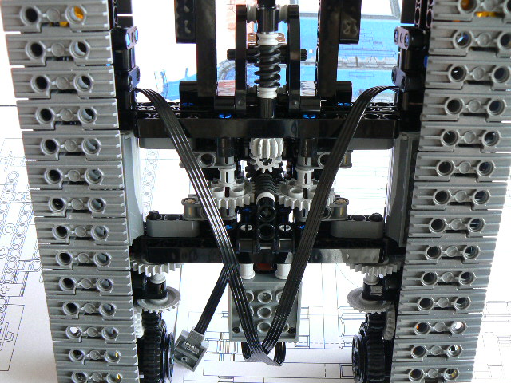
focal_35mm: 36
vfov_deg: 39.7
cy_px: 192
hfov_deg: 51.4
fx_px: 531
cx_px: 256
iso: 100
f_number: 4
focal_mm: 6
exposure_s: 2.5
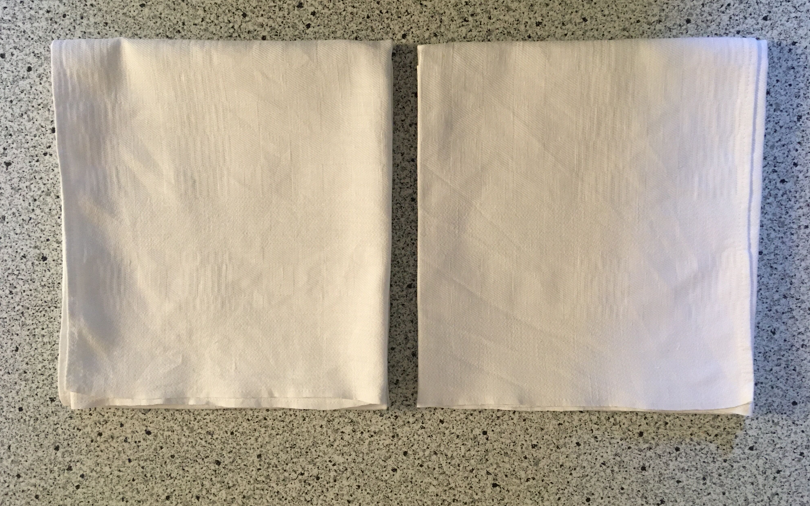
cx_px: 406
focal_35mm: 31
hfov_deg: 61.2
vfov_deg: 40.6
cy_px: 239
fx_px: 684
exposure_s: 1/33
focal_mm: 4.15
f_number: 2.2
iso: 200
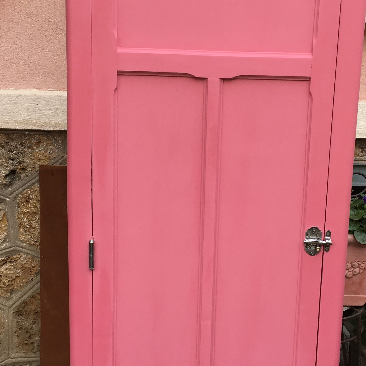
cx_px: 223
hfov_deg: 25.7
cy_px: 205
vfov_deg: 25.7
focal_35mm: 67
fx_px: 801
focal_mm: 4.15
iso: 25
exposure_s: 1/287
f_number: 2.2
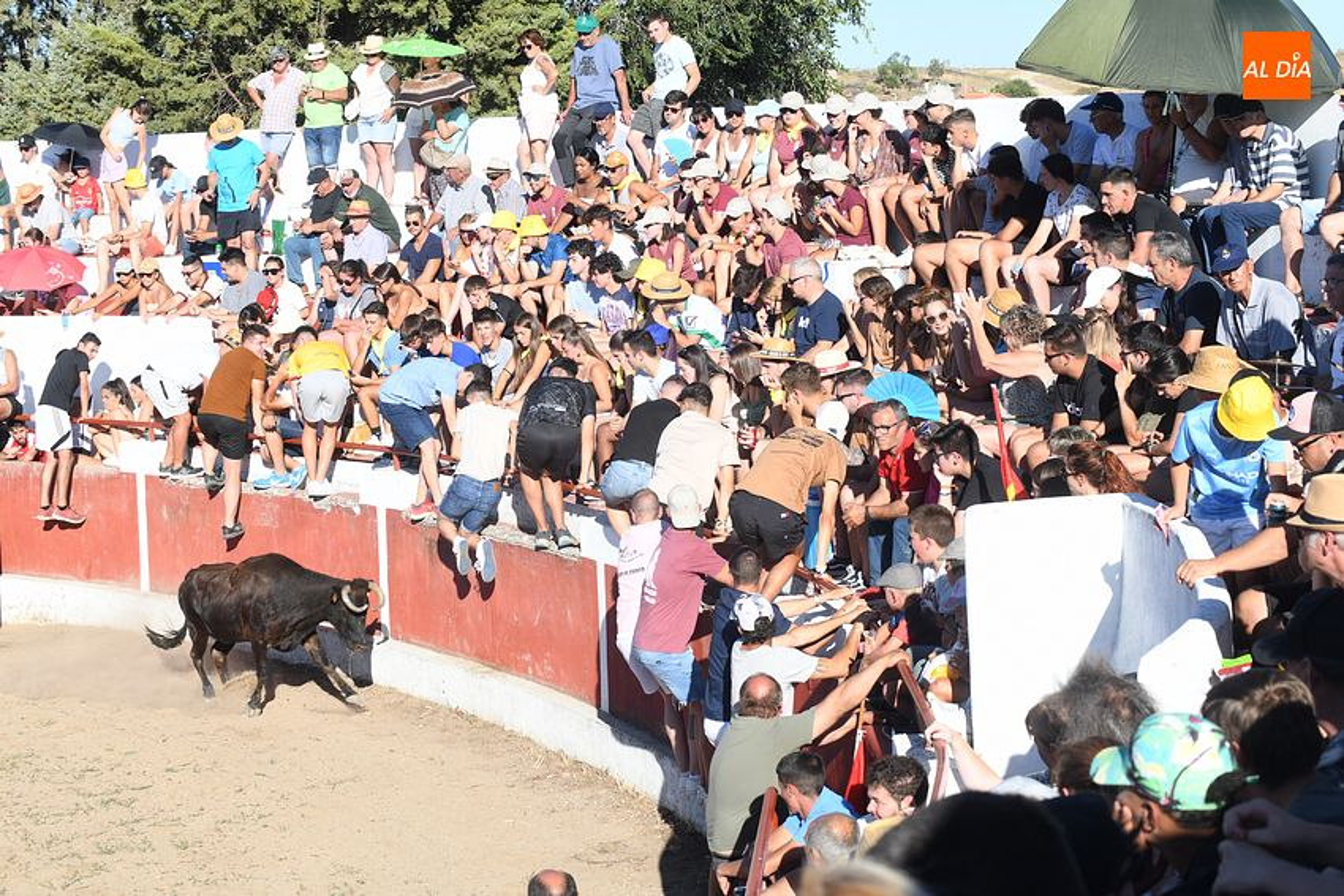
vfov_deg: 19.5
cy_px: 448
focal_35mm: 70
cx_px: 672
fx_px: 2614
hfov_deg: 28.8
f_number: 8
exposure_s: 1/320
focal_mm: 70
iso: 250
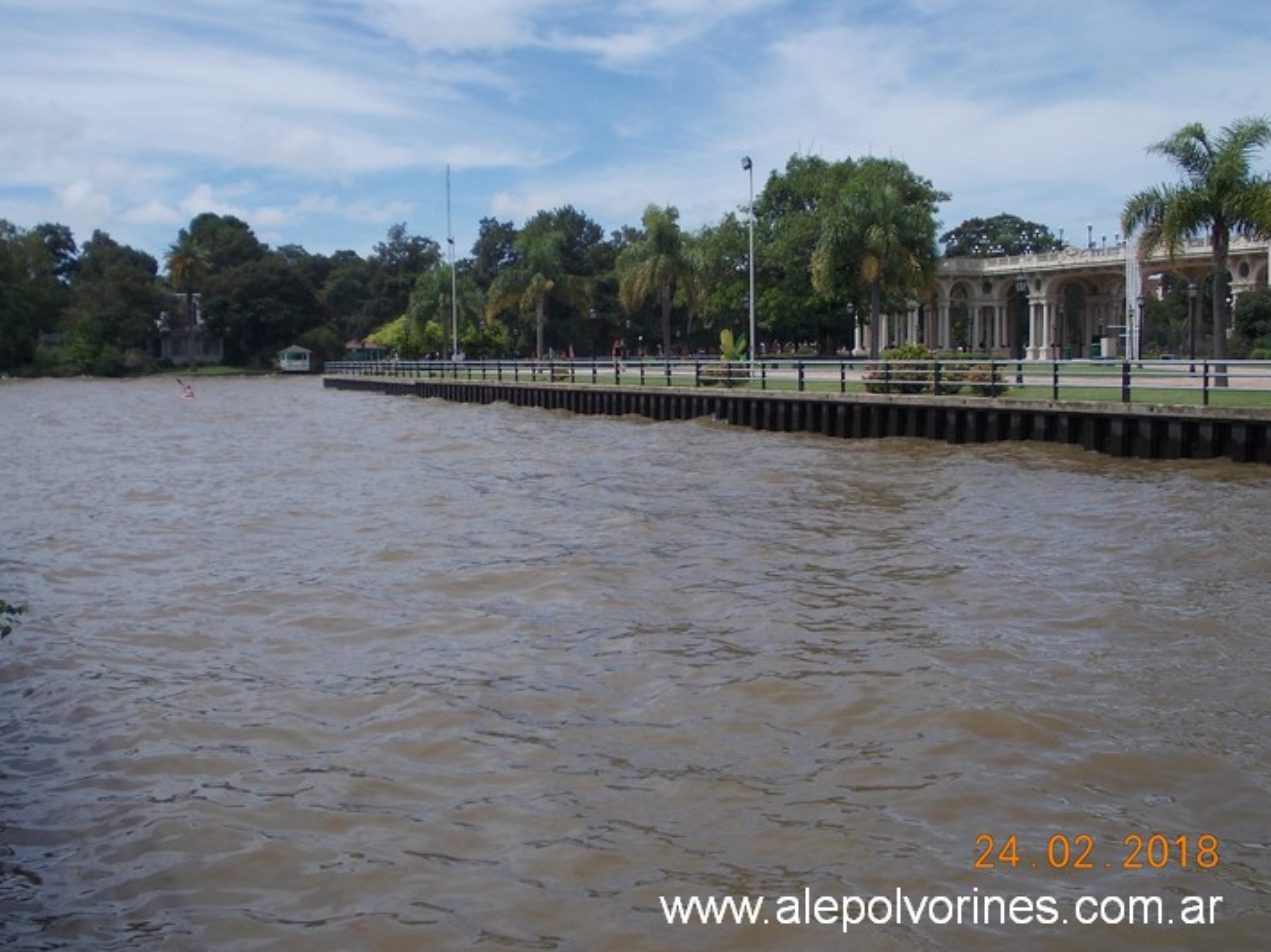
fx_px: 1505
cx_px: 603
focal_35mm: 41
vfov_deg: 35.1
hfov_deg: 45.8
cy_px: 460
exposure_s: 1/400
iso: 80
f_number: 6.2
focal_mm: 5.3
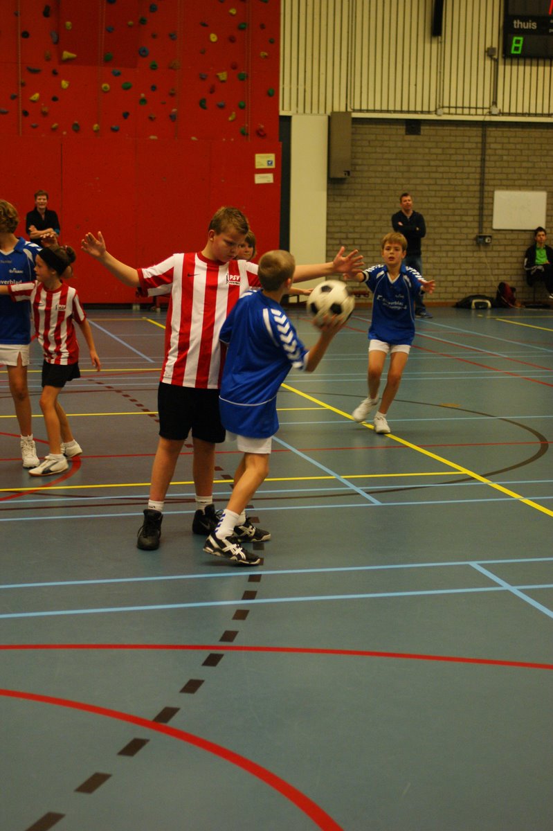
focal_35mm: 60
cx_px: 276
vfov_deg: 33.4
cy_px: 416
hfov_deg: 22.6
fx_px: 1384
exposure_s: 1/100
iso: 800
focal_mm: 40
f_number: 2.8
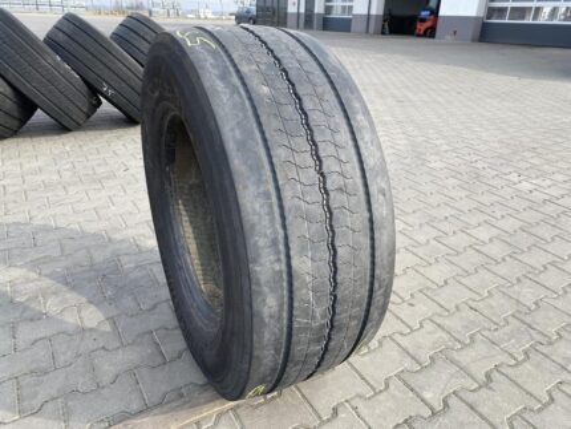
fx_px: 429
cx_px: 286
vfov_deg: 53.1
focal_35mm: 26
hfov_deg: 67.3
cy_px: 214
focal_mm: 4.25
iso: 32
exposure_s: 1/805
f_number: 1.8
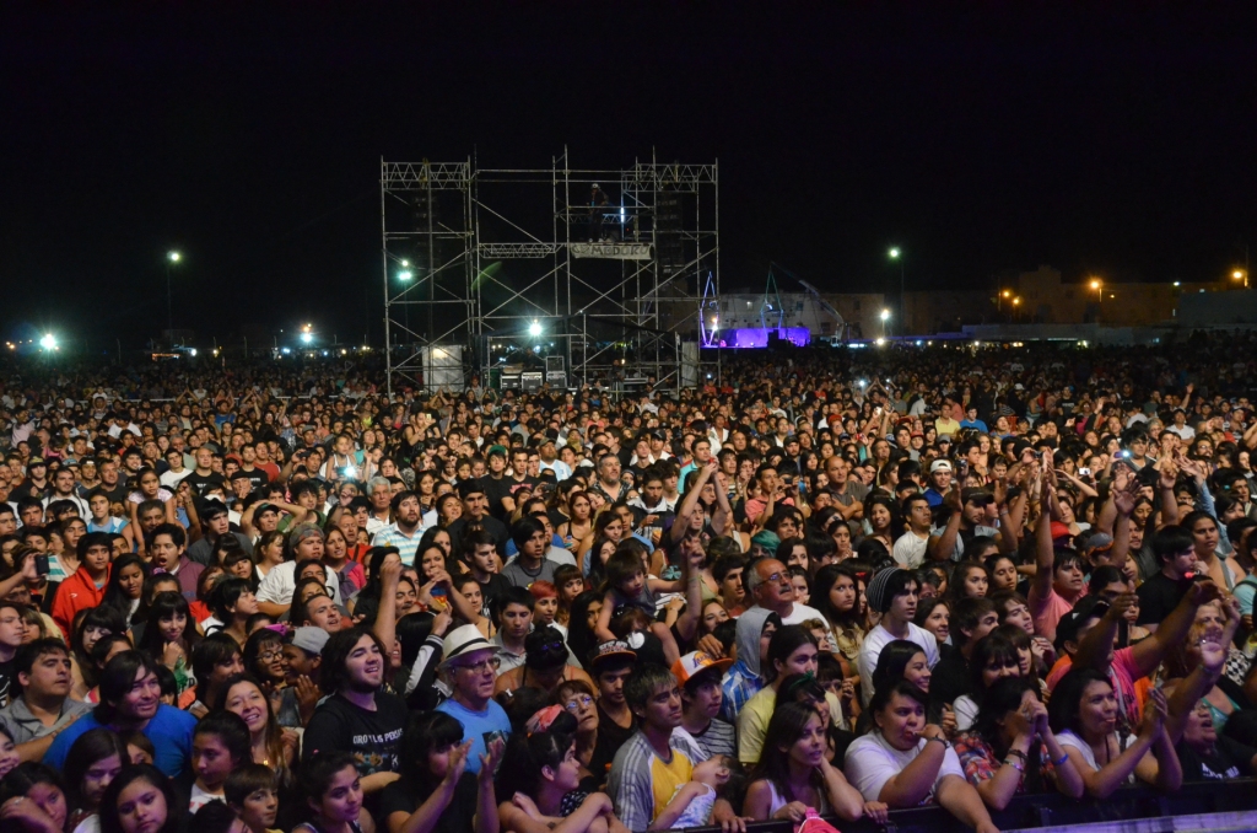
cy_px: 416
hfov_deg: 53.2
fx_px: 1254
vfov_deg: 36.7
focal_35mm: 36
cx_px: 628
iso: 5000
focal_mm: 24
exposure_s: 1/100
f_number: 5
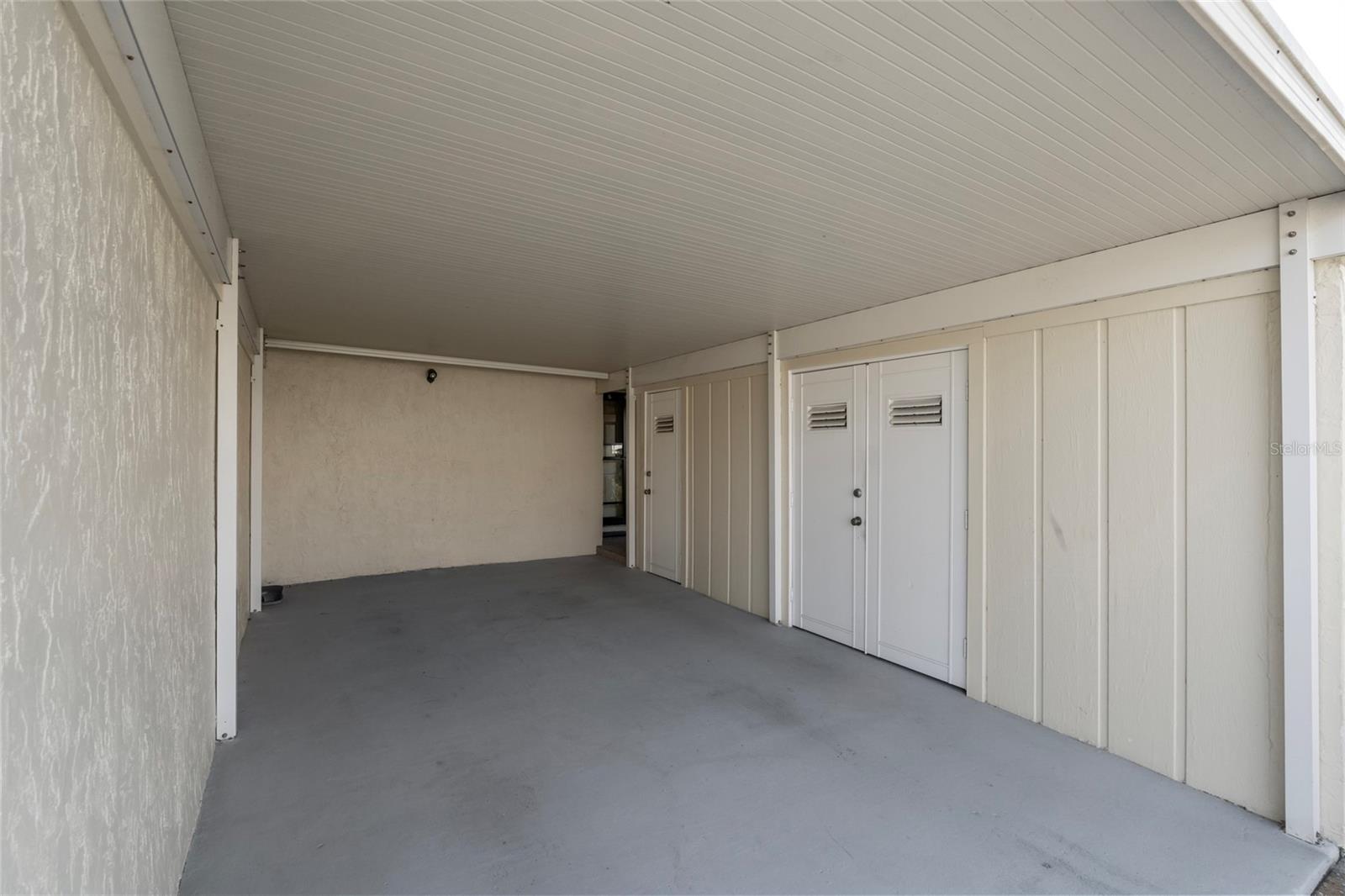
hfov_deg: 96.7
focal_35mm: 16
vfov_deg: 73.7
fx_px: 598
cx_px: 672
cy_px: 448
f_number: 9
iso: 250
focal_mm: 16
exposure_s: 1/50
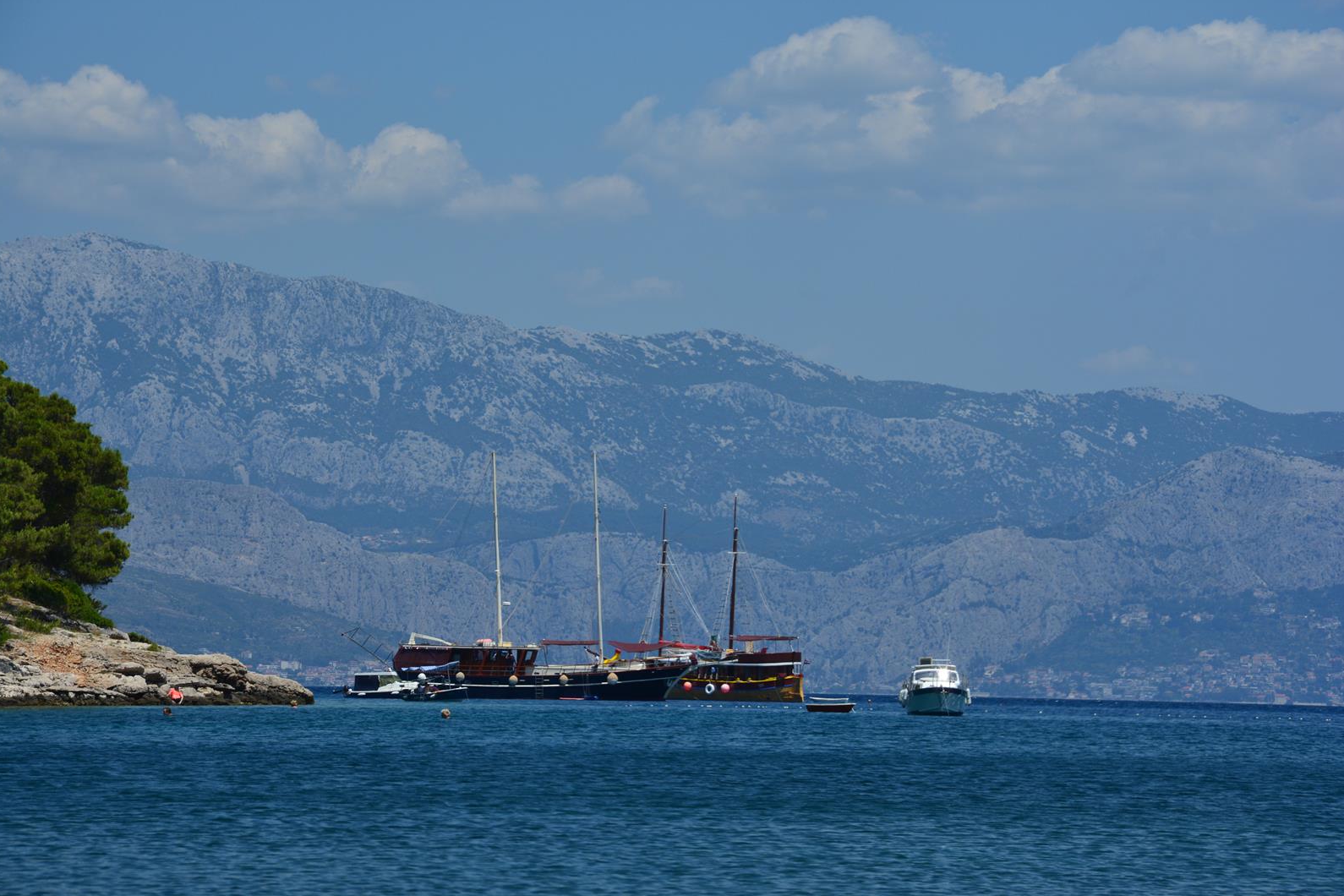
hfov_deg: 13.0
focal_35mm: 159
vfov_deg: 8.7
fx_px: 5917
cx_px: 672
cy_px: 448
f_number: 10
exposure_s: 1/250
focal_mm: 105
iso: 200
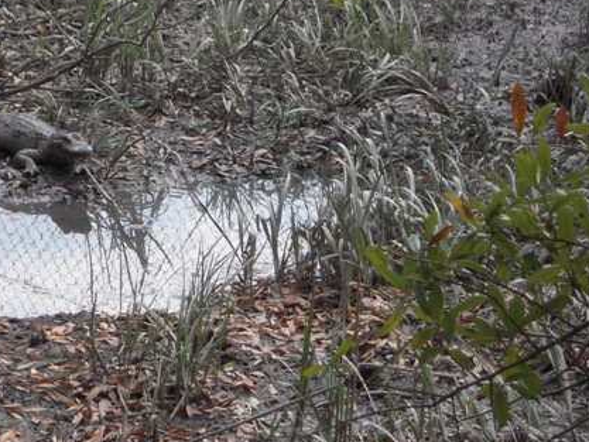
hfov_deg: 9.2
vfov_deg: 6.9
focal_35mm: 215
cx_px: 76
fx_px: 3659
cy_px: 154
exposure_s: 1/160
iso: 100
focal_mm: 20
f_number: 5.8
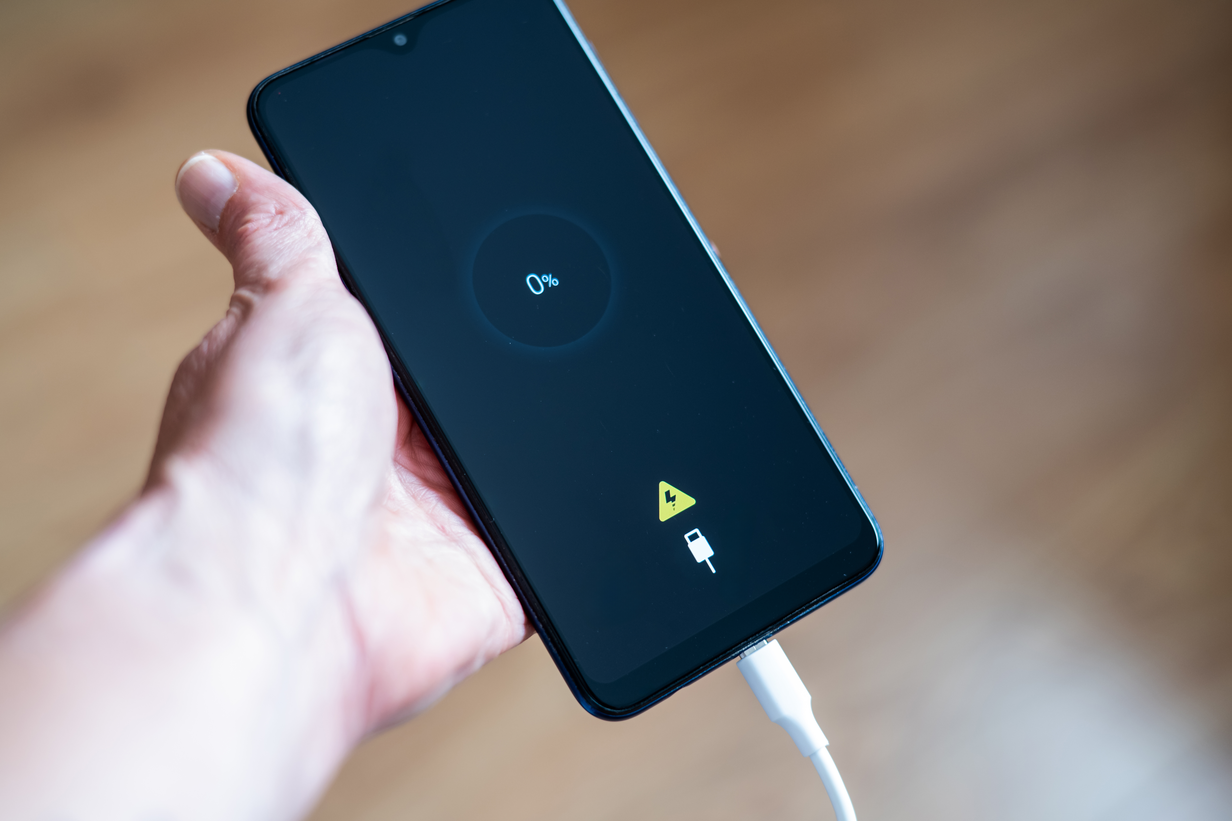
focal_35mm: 50
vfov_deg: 27.0
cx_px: 616
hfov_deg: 39.6
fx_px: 1711
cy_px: 410
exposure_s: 1/80
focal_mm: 50
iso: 500
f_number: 2.8
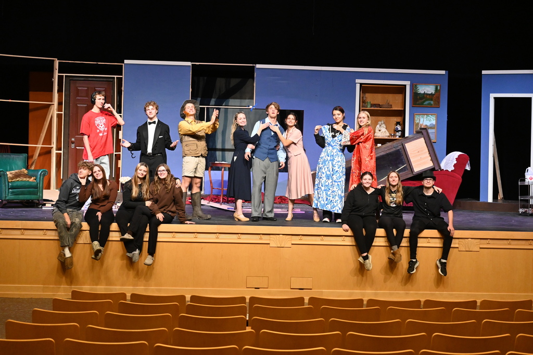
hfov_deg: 27.0
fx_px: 1110
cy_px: 178
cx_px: 266
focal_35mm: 75
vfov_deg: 18.2
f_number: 4.5
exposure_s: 1/125
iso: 2800
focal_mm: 50
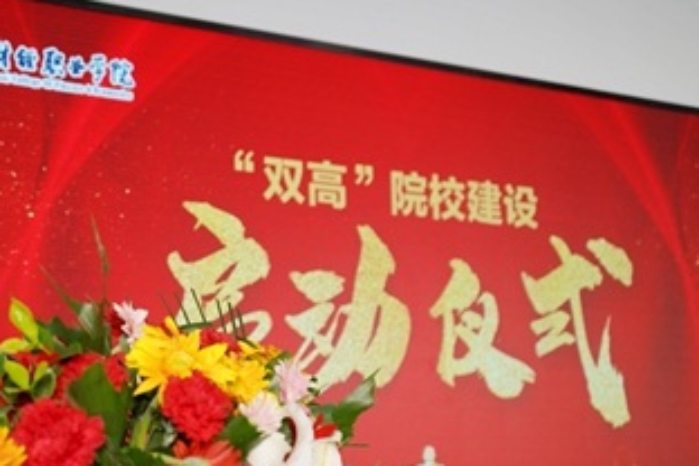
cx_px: 76
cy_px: 301
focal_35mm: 61
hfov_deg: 31.4
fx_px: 1184
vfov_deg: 22.2
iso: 100
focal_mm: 34
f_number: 4.5
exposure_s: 1/50
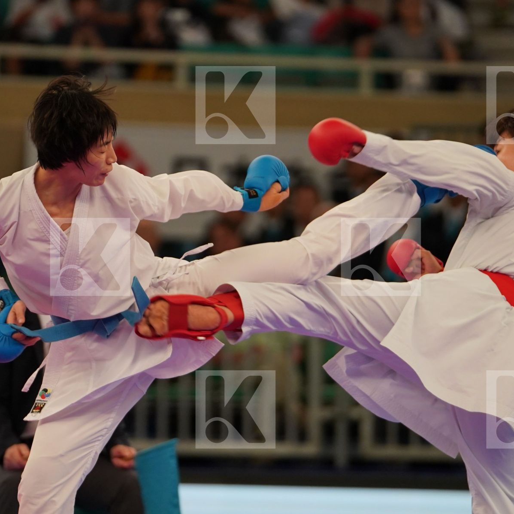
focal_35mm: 373
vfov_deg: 4.7
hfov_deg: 4.7
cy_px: 257
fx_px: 6266
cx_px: 236
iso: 1600
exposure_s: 1/1000
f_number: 2.8
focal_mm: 195
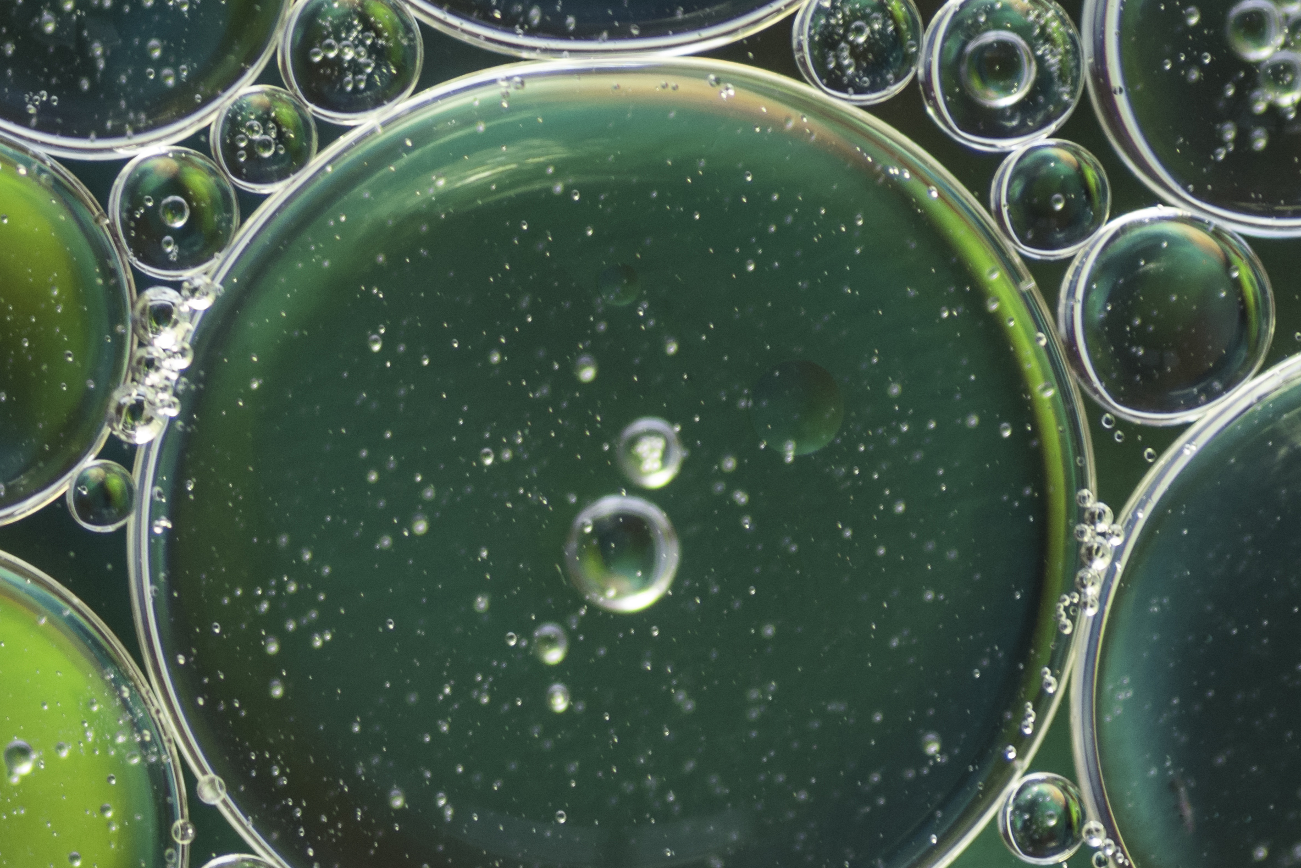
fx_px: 11241
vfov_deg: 4.4
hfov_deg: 6.6
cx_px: -235
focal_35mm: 311
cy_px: 1068
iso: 500
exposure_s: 1/80
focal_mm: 100
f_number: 4.5
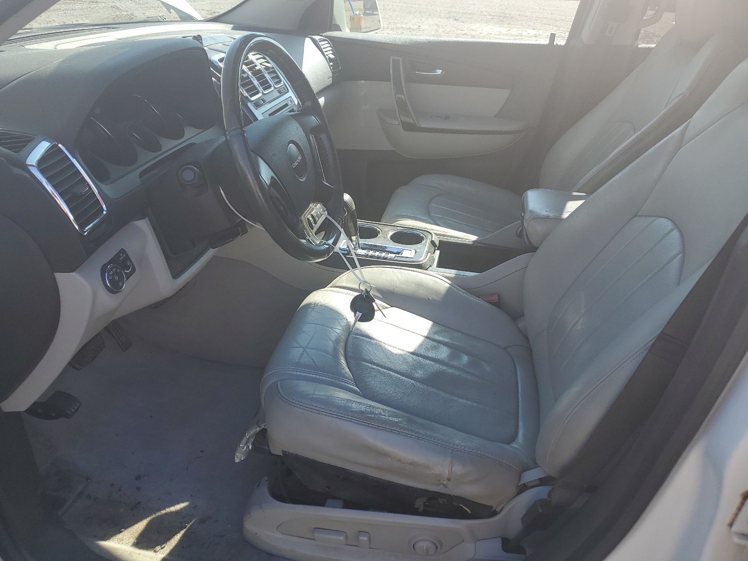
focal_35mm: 26
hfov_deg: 67.3
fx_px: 562
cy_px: 280
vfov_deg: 53.1
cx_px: 374
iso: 50
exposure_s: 1/769
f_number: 1.5
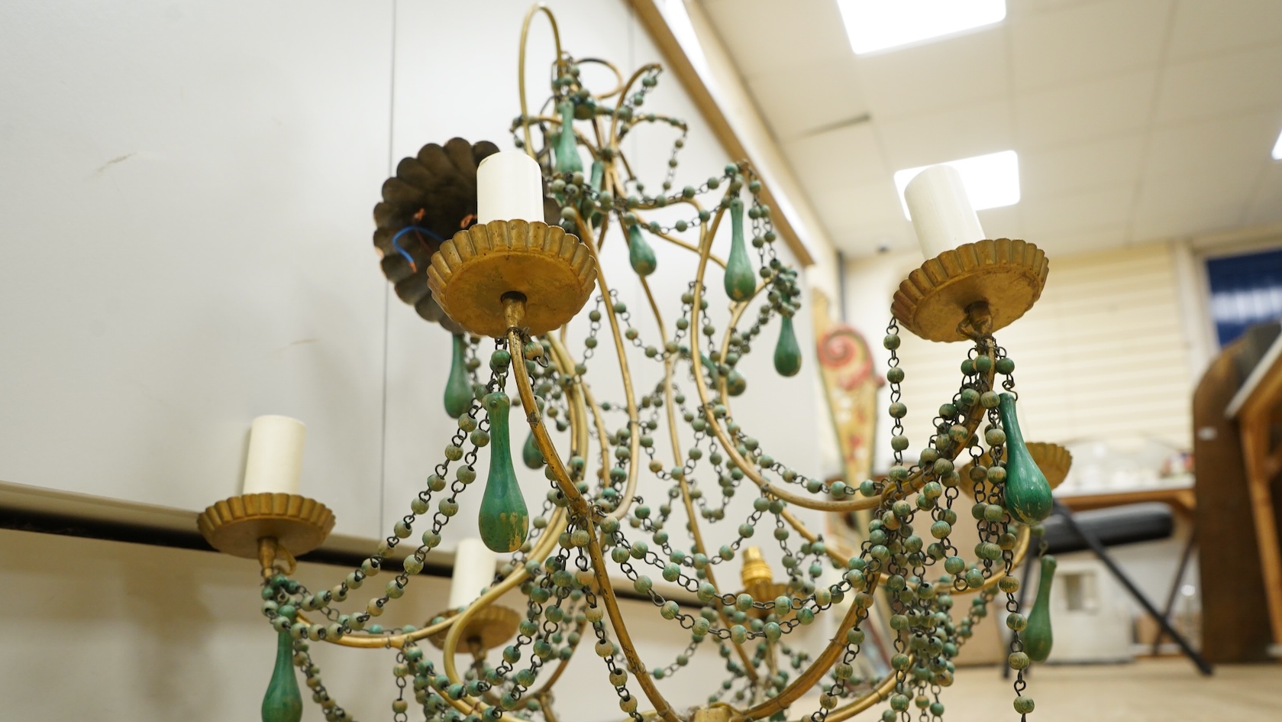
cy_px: 434
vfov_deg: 38.8
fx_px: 1020
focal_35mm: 30
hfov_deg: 64.3
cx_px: 636
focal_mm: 28
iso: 2500
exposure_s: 1/80
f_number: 6.3
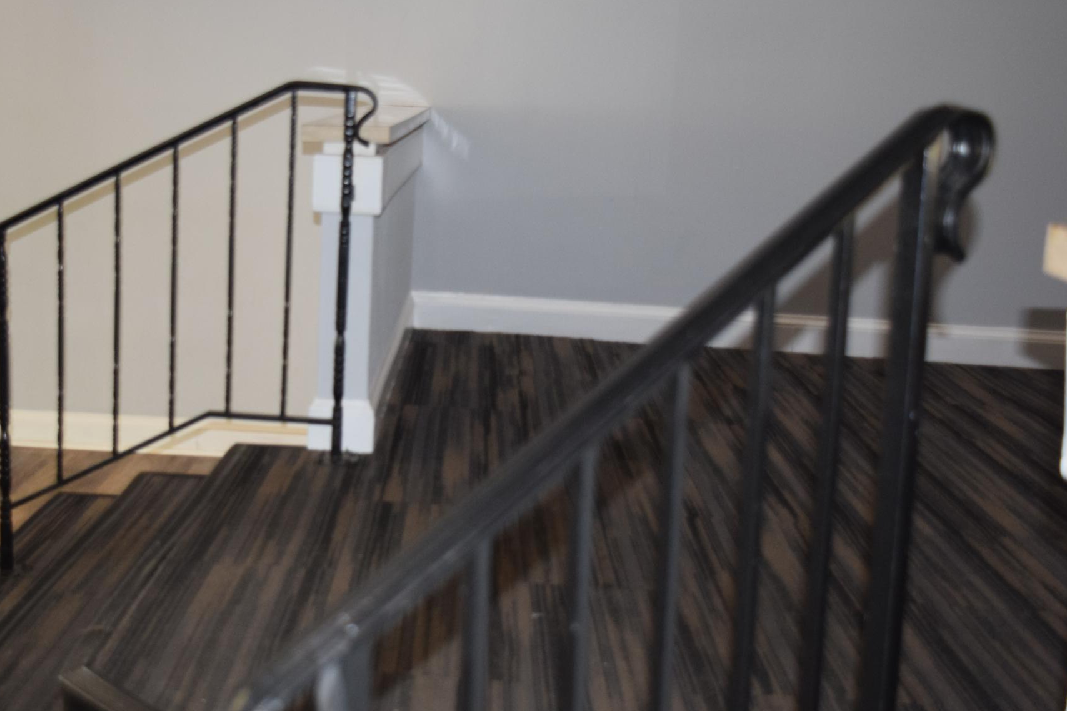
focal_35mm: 54
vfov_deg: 25.0
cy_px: 404
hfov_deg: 36.8
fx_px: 1600
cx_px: 443
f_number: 4.2
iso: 1400
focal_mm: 30
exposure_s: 1/60
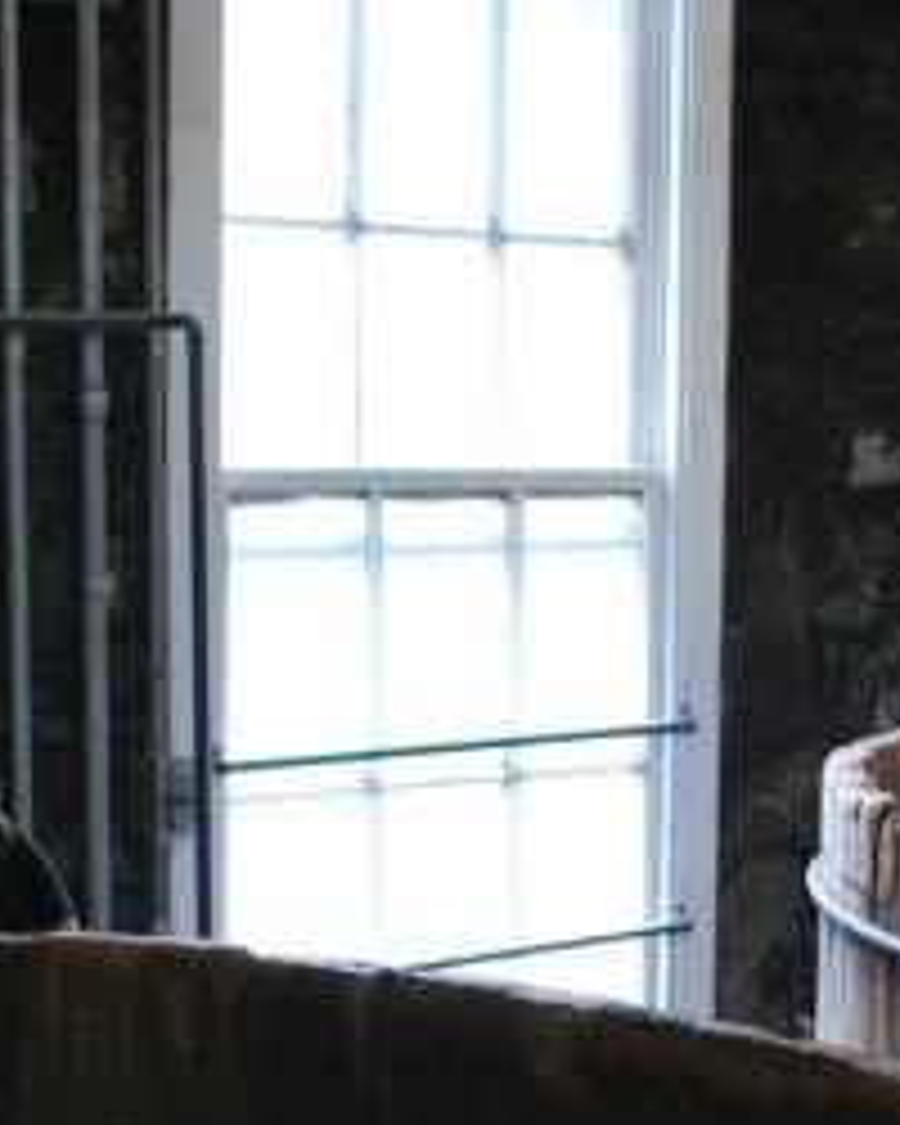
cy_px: 1069
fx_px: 3463
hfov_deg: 14.6
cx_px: 896
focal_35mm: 104
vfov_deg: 18.1
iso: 720
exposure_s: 1/30
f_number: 3.5
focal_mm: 18
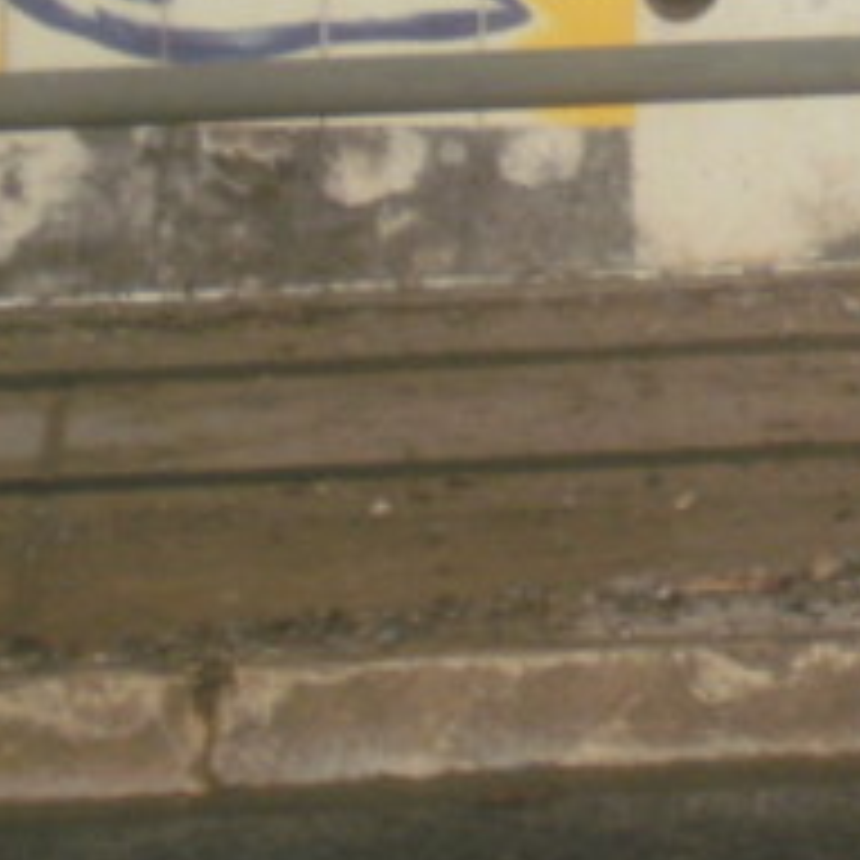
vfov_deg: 3.7
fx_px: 13098
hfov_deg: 3.7
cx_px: 1499
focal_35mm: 466
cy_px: -284
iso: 100
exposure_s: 1/160
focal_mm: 18.6
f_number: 17.7
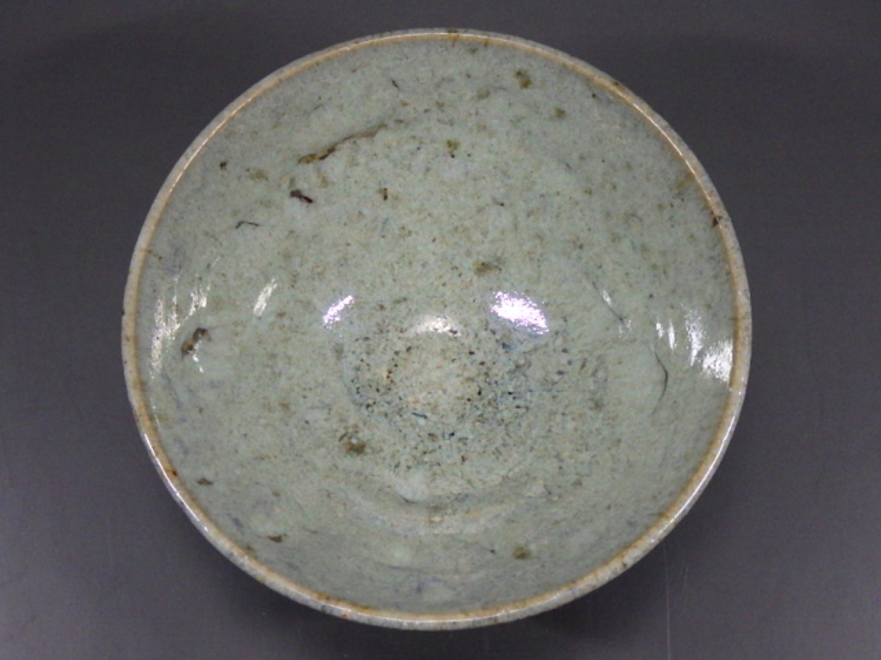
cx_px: 440
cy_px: 330
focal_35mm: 62
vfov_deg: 23.7
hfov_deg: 31.2
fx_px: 1578
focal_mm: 11.1
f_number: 4.6
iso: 320
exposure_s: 1/60
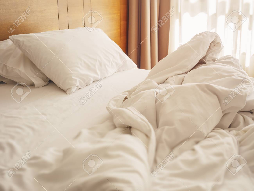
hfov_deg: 42.9
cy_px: 96
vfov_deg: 32.9
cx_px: 127
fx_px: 323
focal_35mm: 44
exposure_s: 1/200
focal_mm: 22
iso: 200
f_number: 2.8
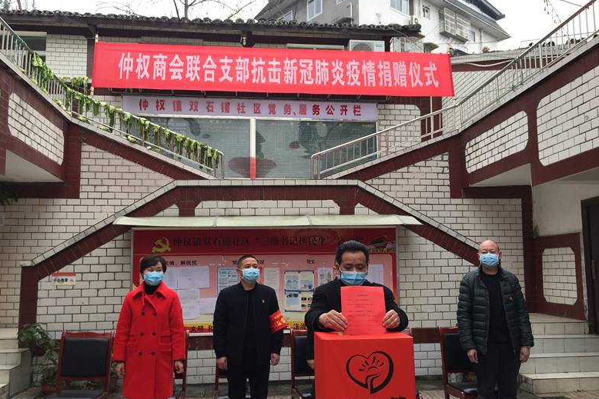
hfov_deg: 60.3
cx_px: 293
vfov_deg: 42.3
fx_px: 516
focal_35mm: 31
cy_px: 221
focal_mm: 4.15
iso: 32
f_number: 2.2
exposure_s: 1/267
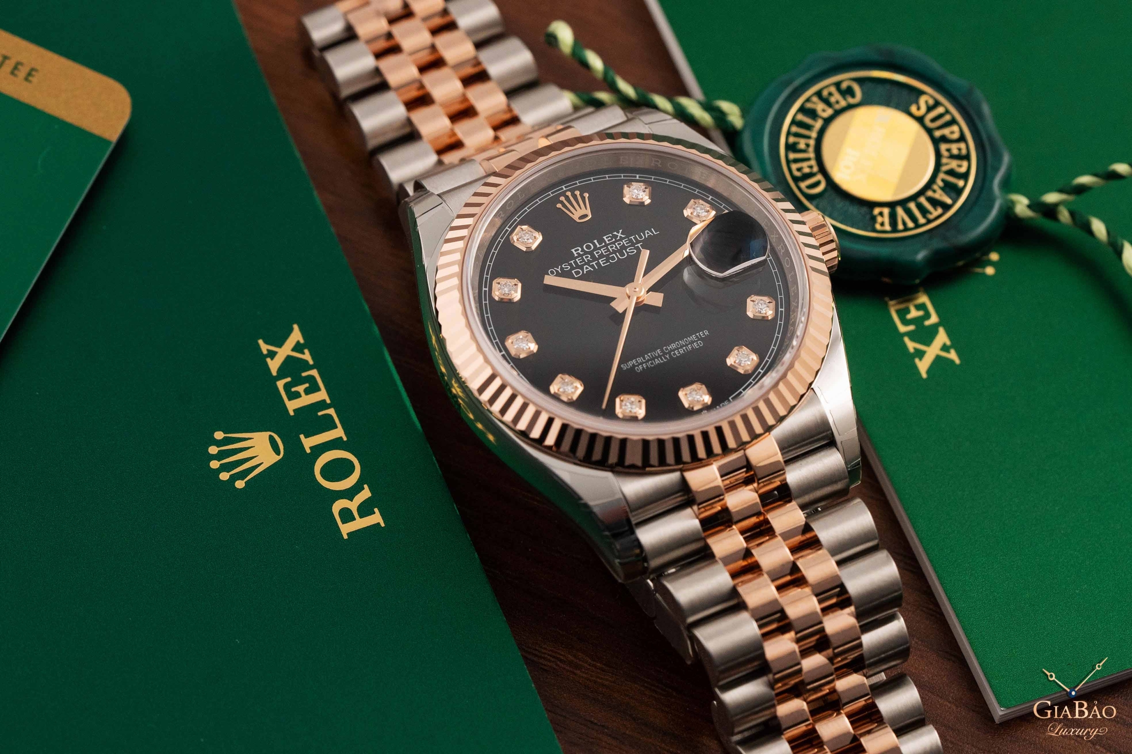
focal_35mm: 135
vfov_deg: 10.2
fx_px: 4244
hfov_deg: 15.2
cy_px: 377
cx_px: 566
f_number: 8
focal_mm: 90
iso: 500
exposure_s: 1/30
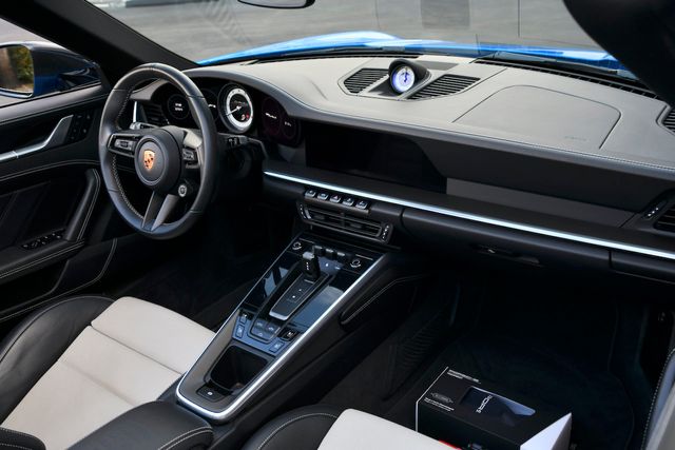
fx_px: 638
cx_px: 338
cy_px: 225
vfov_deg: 38.9
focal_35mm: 34
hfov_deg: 55.8
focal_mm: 34
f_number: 6.3
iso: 400
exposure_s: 1/80
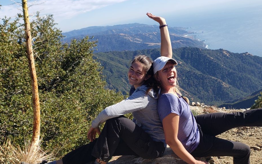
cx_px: 151
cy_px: 111
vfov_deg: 34.9
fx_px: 257
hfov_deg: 53.8
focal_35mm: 36
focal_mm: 4.3
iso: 50
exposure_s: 1/1111
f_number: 2.4
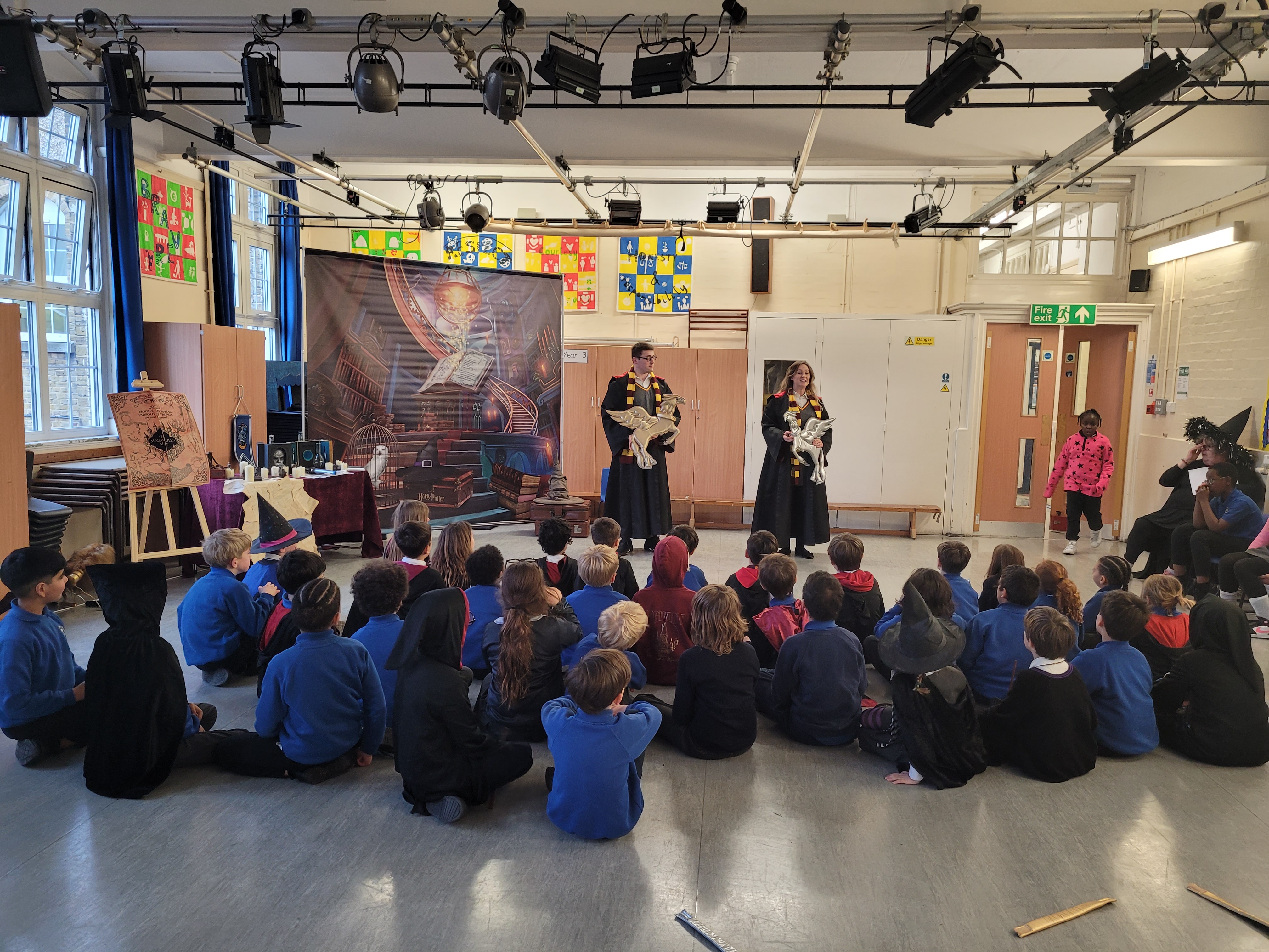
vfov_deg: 53.1
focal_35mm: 26
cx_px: 634
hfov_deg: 67.3
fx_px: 953
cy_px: 476
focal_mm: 5.4
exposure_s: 1/50
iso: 160
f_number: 1.8
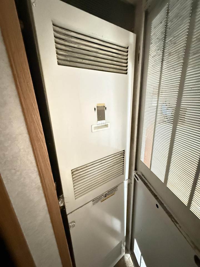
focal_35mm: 14
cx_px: 100
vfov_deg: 102.1
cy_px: 134
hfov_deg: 85.7
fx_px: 108
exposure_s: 1/20
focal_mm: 2.22
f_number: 2.2
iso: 2500
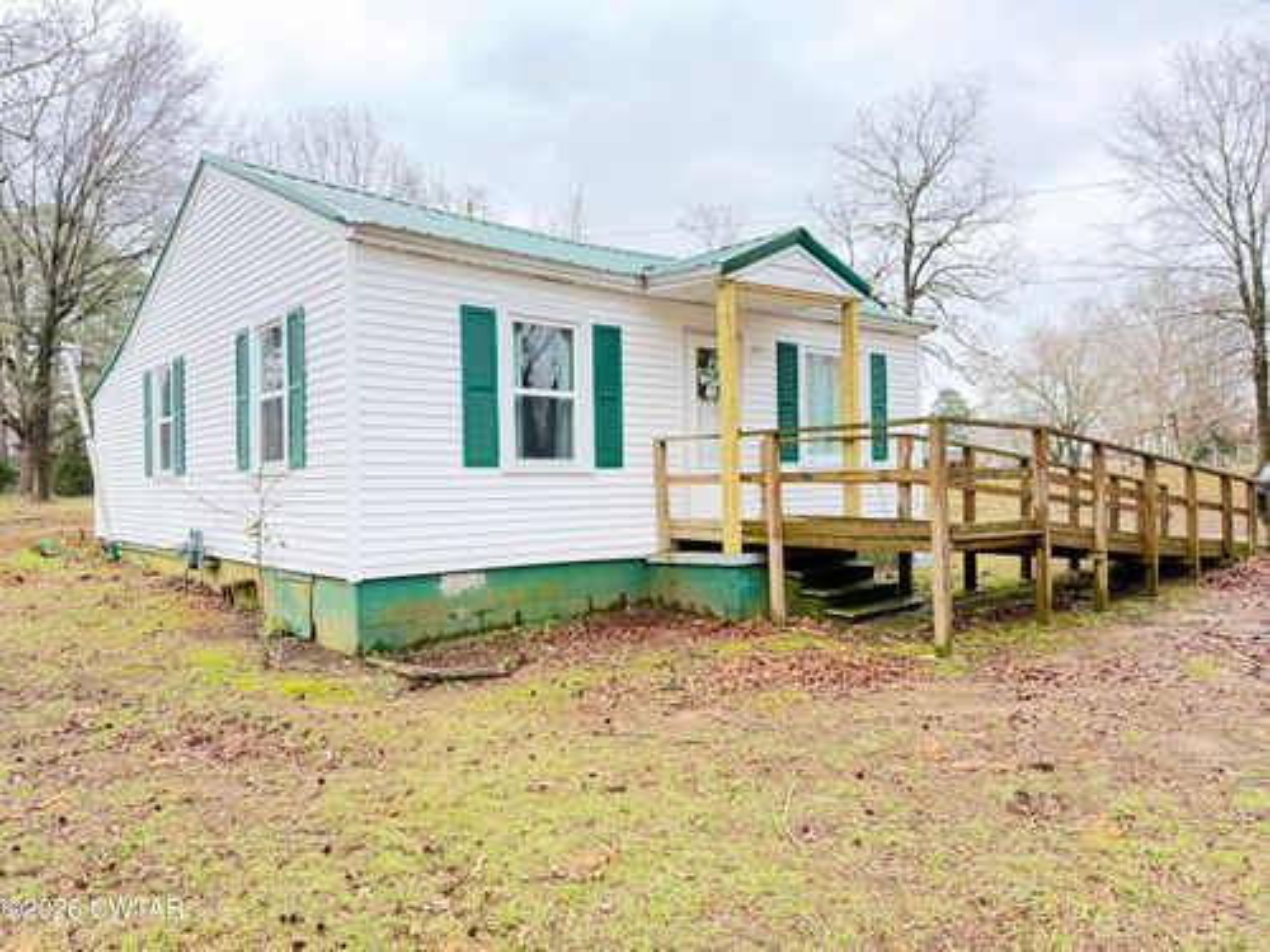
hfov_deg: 71.6
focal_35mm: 24
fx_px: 881
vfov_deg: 56.8
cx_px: 635
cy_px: 476
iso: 200
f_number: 1.78
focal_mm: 6.76
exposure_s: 1/95
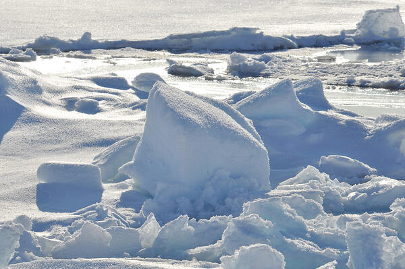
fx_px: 6070
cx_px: 202
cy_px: 134
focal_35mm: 540
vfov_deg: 2.5
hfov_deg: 3.8
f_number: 9
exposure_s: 1/1250
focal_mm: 360
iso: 200
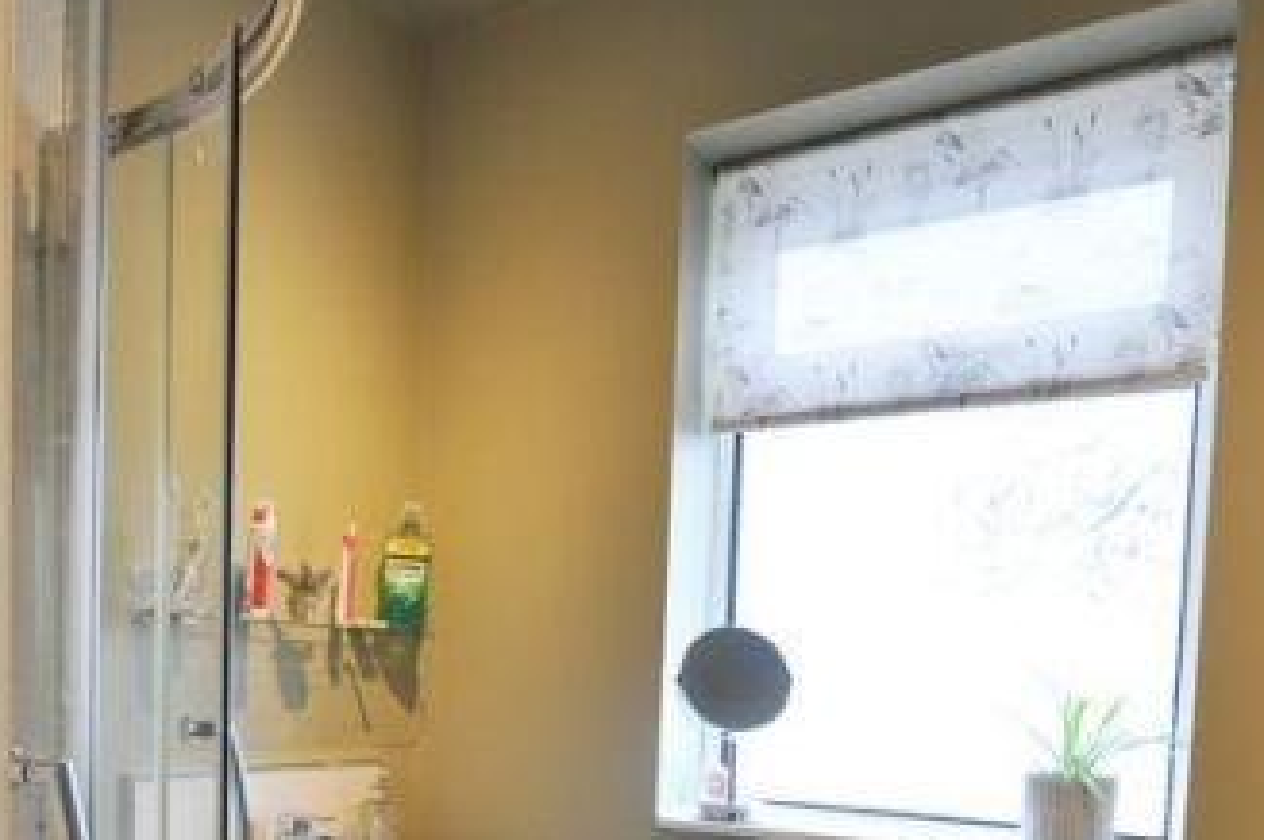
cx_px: 497
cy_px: 759
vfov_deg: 40.2
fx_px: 1052
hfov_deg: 61.4
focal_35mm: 30
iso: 400
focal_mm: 10
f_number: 4
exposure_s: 1/60
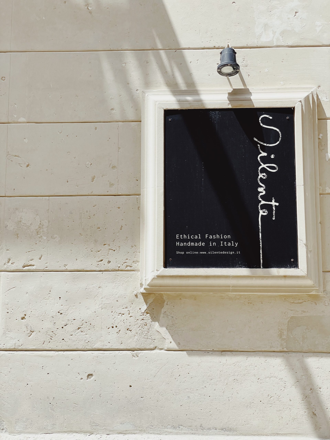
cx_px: 165
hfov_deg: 28.0
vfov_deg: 36.8
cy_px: 220
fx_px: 661
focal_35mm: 52
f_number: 2
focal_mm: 6
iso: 25
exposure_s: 1/1229
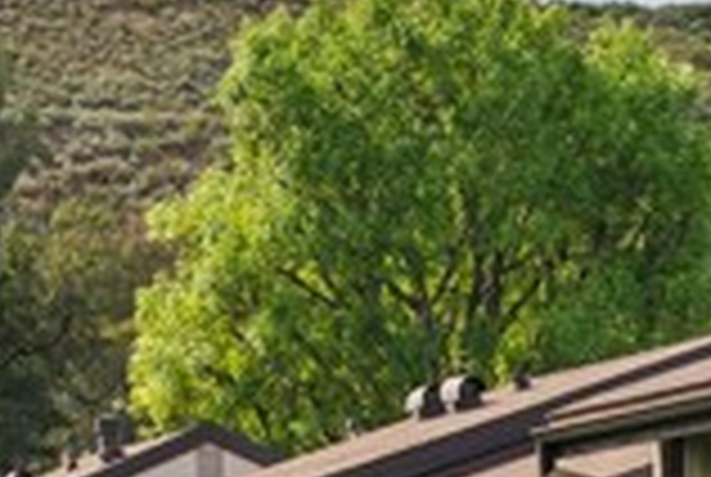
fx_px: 3997
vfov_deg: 6.7
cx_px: -4
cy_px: 691
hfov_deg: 10.1
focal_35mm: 202
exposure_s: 1/10
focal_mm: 50
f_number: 8
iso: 80
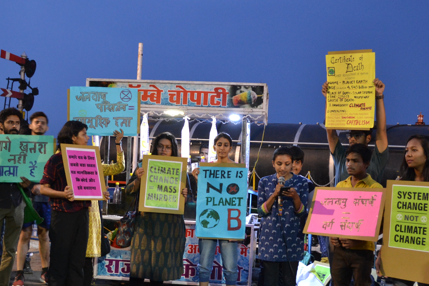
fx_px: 477
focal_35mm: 40
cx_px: 201
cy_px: 183
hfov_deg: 48.4
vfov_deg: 33.2
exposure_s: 1/15
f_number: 3.8
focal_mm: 20
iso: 1100
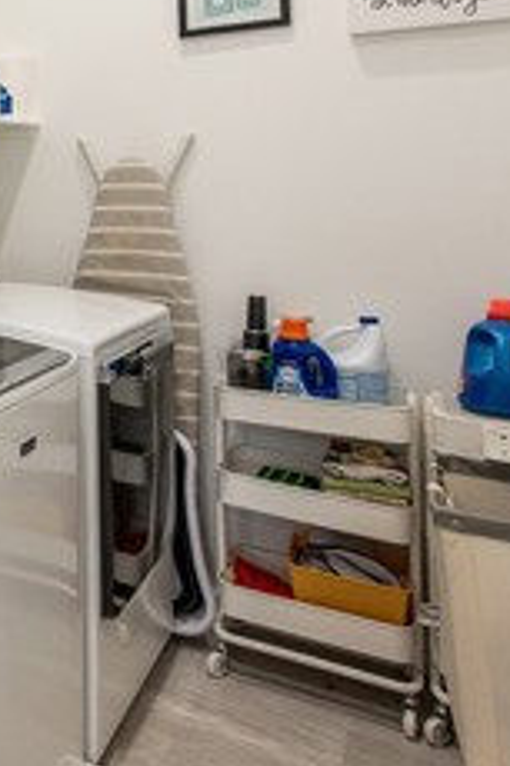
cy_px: 178
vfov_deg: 47.5
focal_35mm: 39
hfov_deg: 24.6
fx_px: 830
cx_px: -293
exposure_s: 1/100
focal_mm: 14
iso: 800
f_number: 5
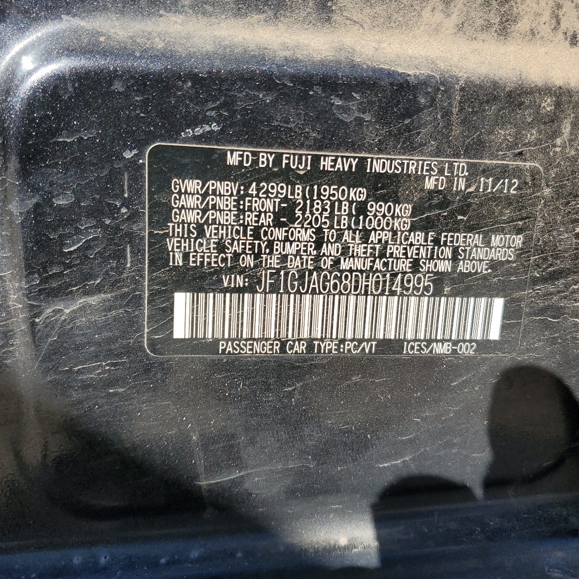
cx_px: 301
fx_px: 587
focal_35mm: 31
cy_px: 288
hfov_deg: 52.5
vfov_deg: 52.5
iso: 50
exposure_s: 1/2000
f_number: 1.5
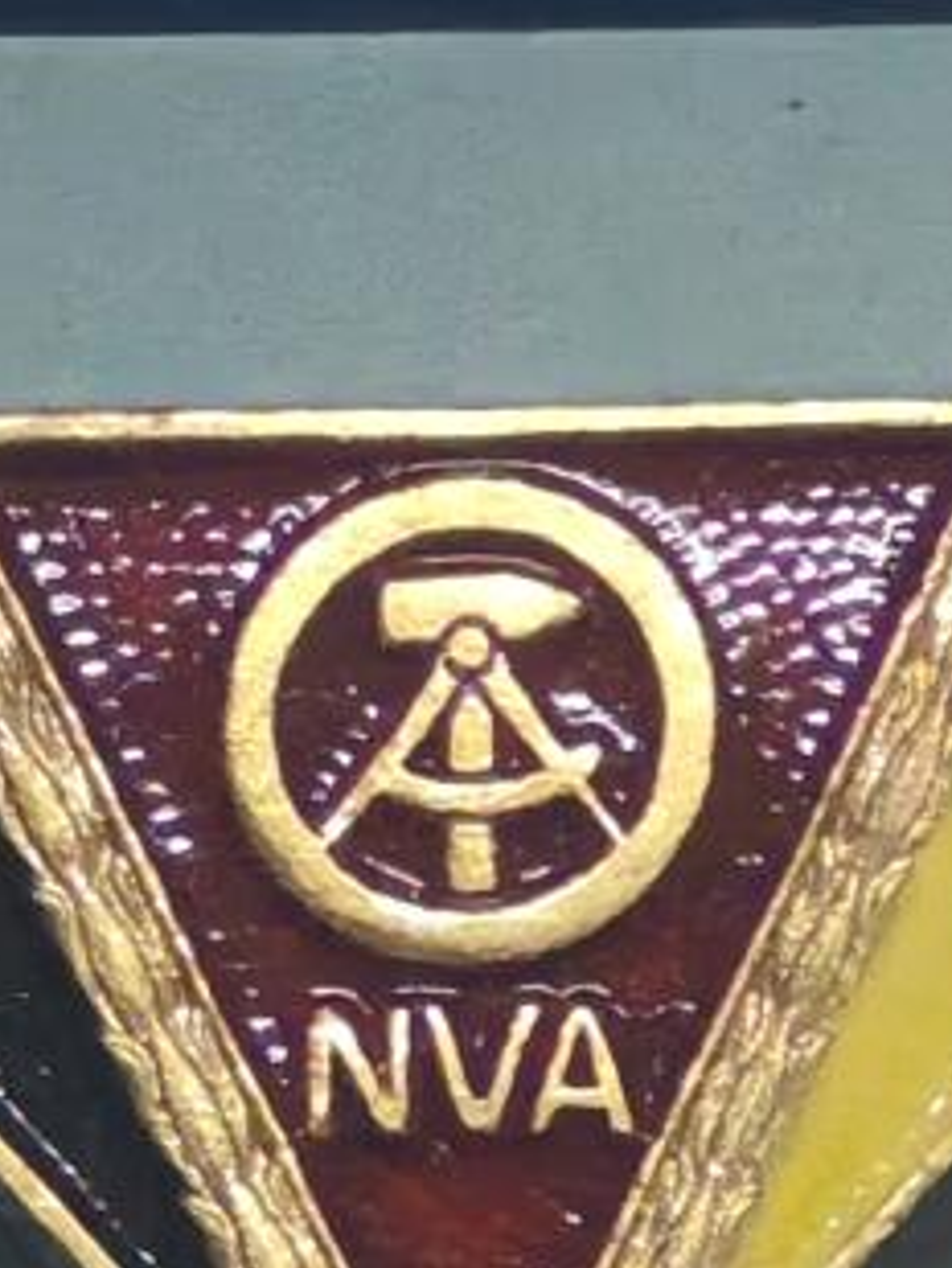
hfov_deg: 3.8
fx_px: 14511
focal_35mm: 396
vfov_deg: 5.0
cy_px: 1752
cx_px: 566
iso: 800
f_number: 1.95
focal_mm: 5.52
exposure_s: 1/33
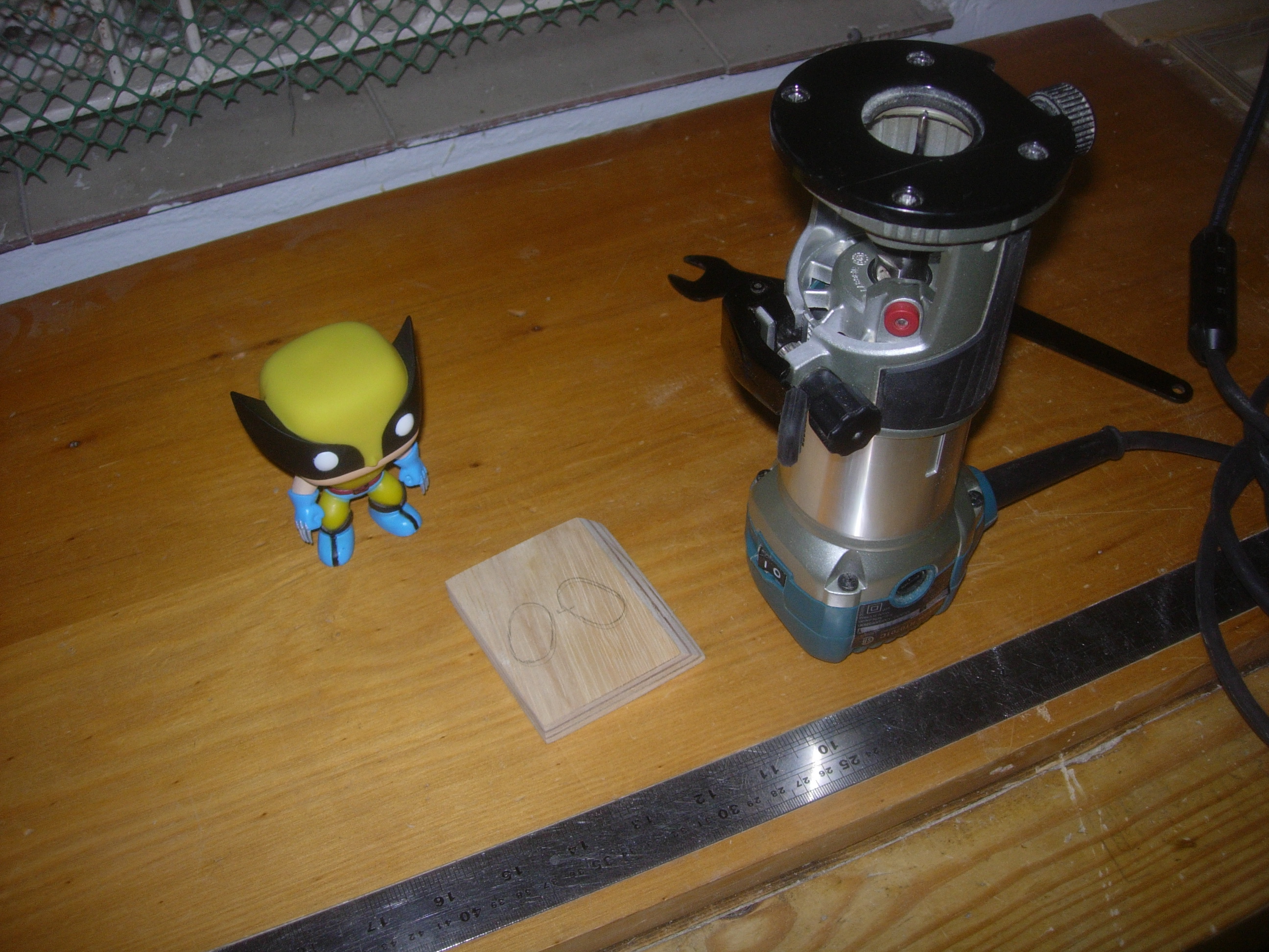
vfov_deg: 37.7
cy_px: 476
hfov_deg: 49.0
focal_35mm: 38
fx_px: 1393
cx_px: 634
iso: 79
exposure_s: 1/64
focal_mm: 7.8
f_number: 2.8
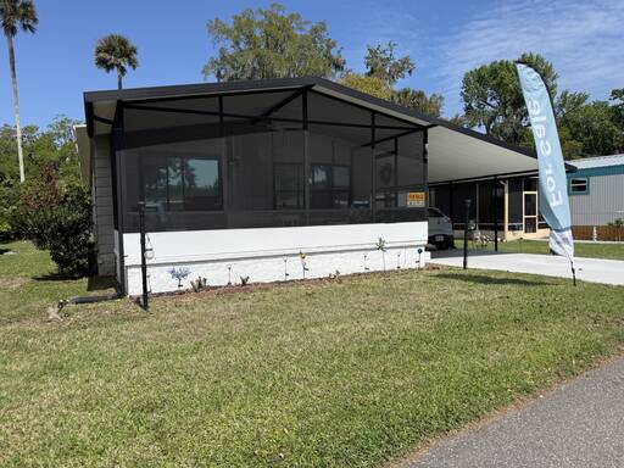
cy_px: 234
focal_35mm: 24
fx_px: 433
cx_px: 312
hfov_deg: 71.6
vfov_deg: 56.8
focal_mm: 6.76
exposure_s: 1/6711
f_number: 1.78
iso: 80
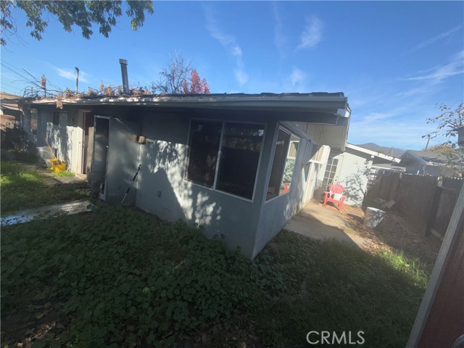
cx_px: 232
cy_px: 174
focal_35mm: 14
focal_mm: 2.22
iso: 16
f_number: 2.2
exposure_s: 1/596
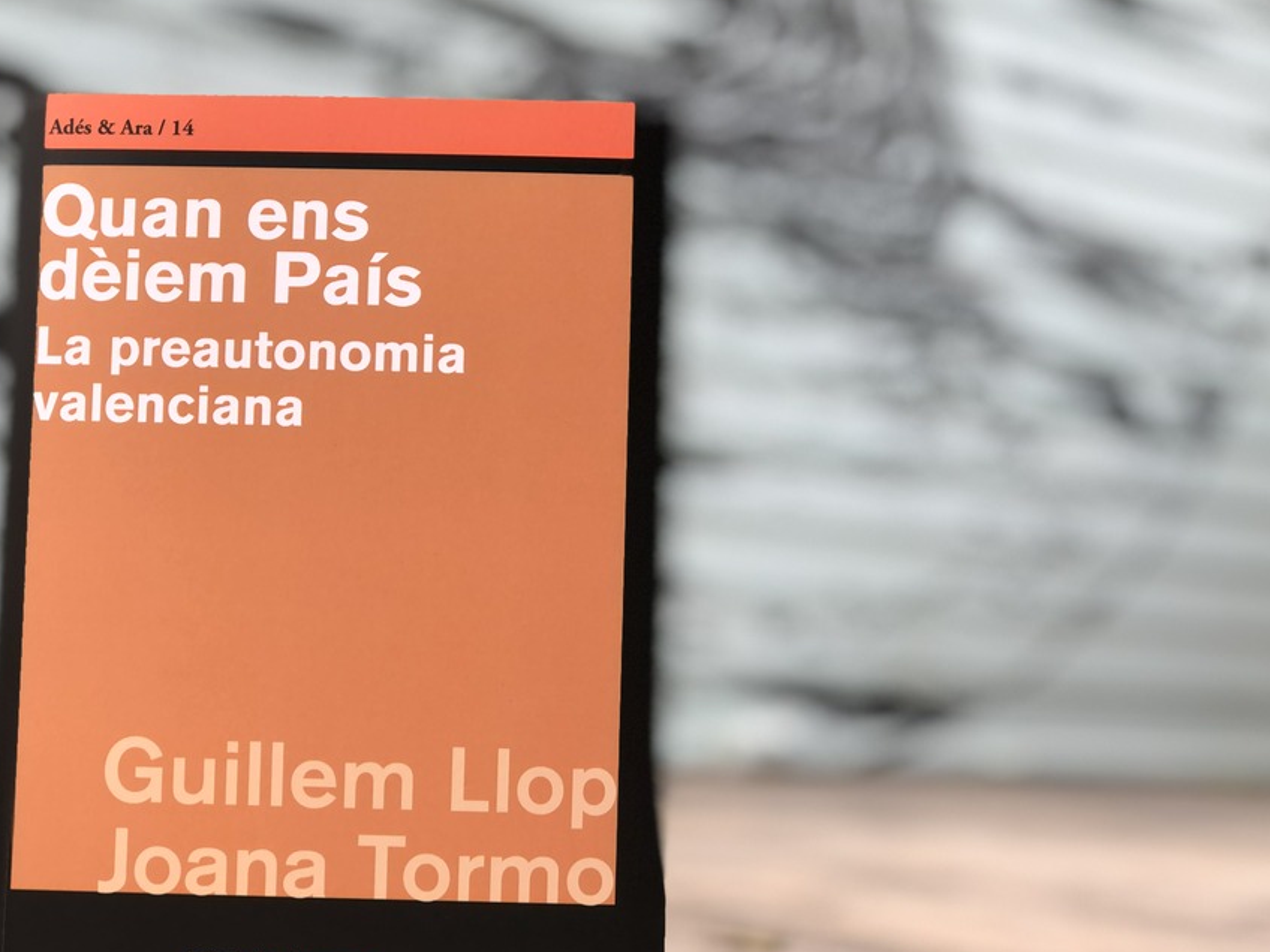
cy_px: 460
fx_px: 2605
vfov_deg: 20.7
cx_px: 529
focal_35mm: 71
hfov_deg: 27.4
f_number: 2.8
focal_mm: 6.6
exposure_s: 1/120
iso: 25
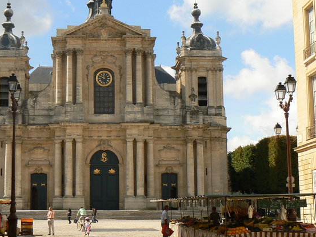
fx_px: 621
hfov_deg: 28.3
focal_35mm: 68
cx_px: 98
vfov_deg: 21.6
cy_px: 124
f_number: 6.3
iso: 80
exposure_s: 1/500
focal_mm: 6.4
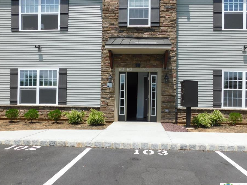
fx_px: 185
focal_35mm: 26
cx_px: 136
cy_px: 97
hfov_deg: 67.1
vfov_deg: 53.0
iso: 125
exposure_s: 1/500
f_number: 6
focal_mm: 4
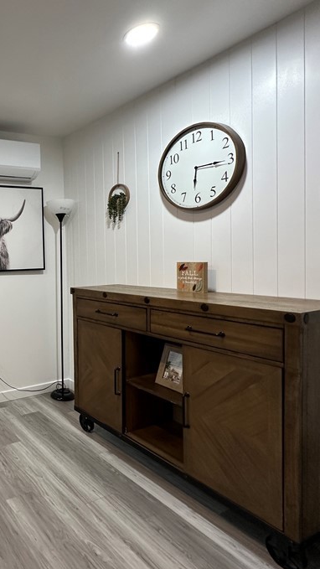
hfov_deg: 41.5
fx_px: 347
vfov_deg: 78.6
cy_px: 268
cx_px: -15
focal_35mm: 23
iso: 200
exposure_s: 1/60
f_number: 2.2
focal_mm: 2.22
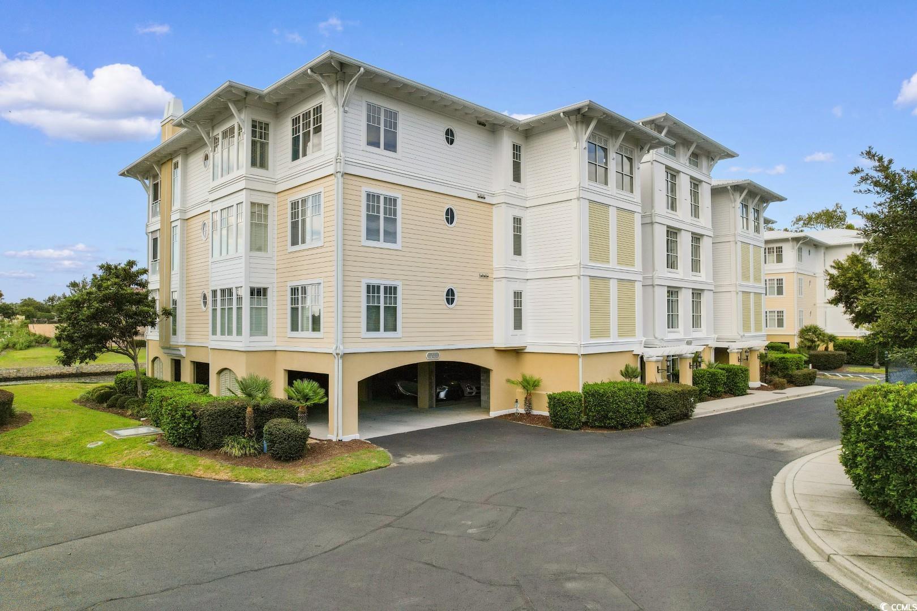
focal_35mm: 22
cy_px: 306
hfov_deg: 78.6
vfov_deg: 57.2
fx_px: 560
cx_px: 458
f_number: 2.8
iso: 110
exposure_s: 1/500
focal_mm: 8.38
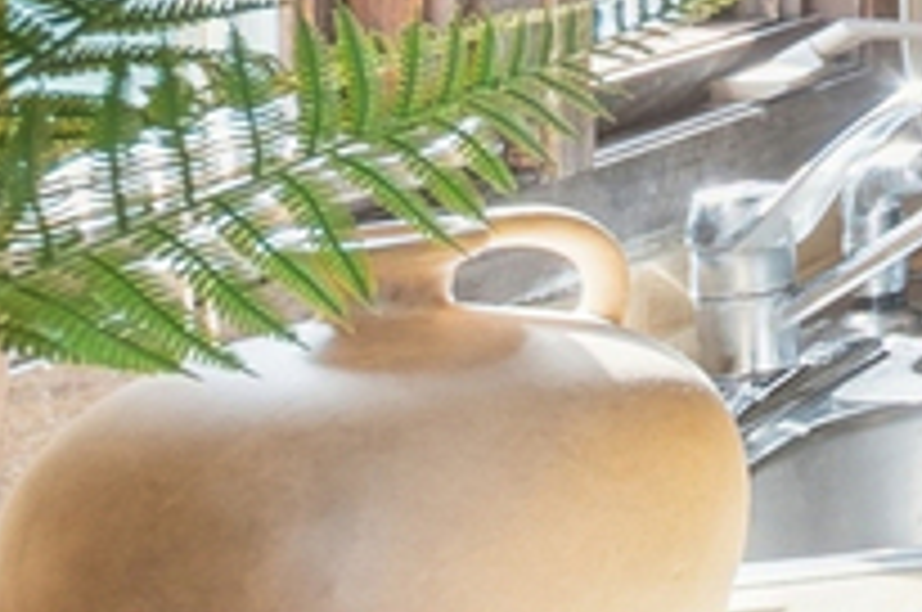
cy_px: -342
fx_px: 2634
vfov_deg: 12.5
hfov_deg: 10.1
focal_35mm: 103
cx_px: 3097
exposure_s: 1/50
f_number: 8
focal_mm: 13
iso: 400
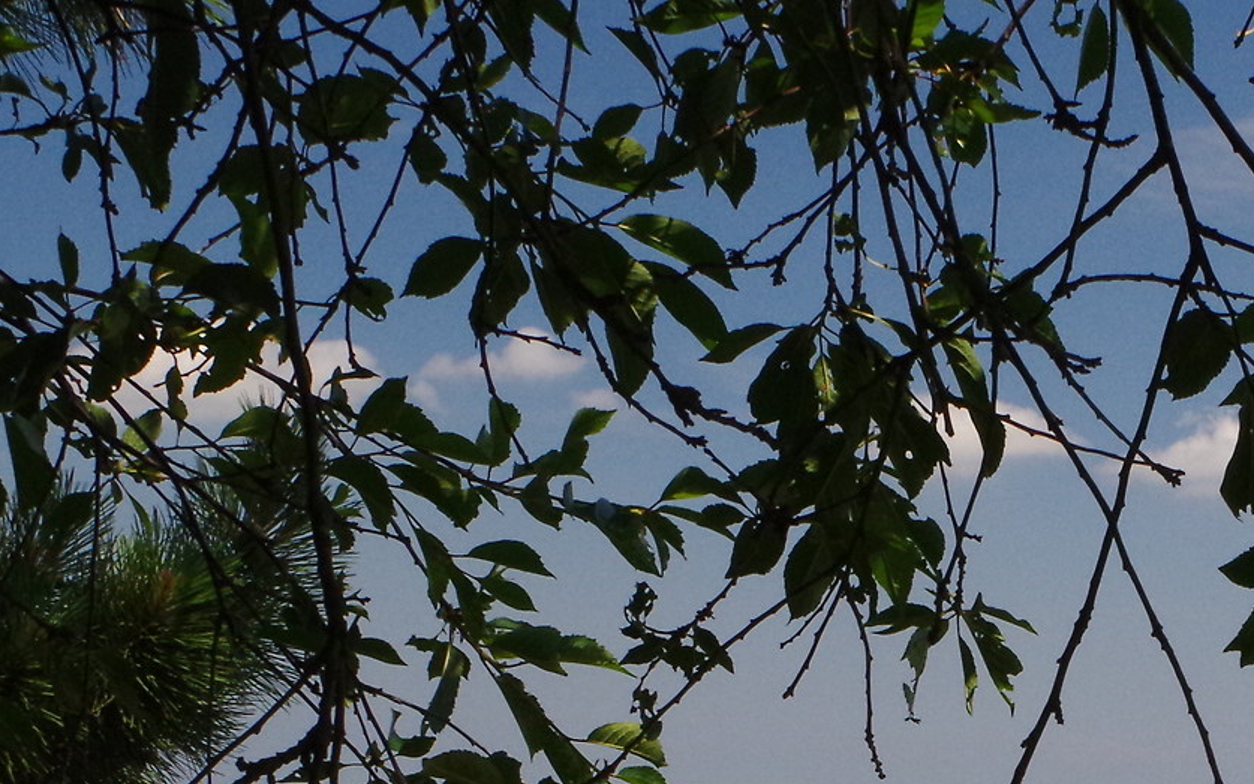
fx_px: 3588
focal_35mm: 105
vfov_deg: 12.3
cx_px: 1167
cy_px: 867
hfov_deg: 19.4
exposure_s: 1/250
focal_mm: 24.38
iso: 1250
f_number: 16
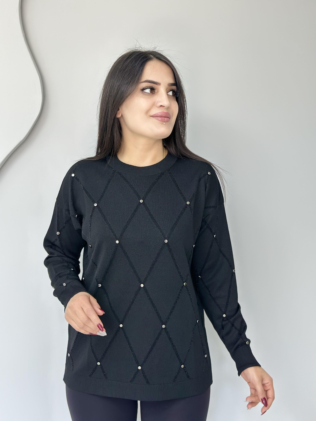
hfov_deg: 30.3
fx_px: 584
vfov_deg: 39.7
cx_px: 158
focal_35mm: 48
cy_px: 210
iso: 100
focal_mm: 6.86
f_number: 1.78
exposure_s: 1/100
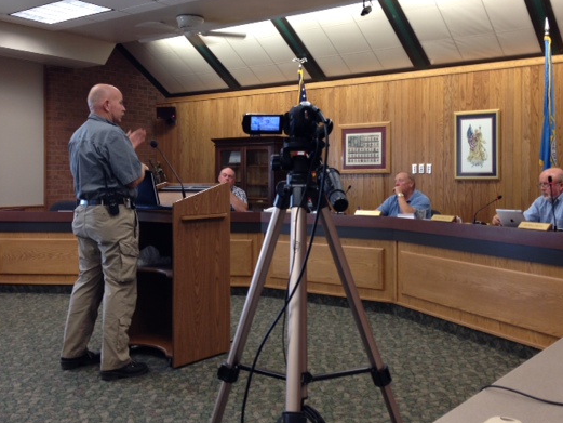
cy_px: 177
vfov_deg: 33.5
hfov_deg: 43.8
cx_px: 289
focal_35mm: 43
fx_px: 700
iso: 50
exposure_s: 1/20
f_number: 2.4
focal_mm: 4.28
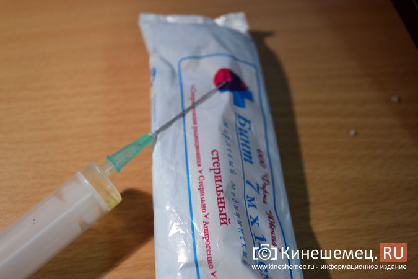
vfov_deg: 31.9
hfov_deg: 46.4
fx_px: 488
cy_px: 140
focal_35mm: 42
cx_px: 209
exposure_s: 1/30
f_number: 4.5
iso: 400
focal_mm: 28
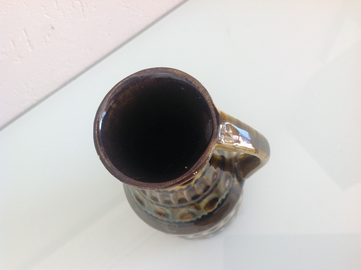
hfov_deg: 52.7
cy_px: 135
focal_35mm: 35
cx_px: 180
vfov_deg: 40.6
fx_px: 364
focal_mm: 4.28
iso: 100
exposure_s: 1/120
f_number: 2.4
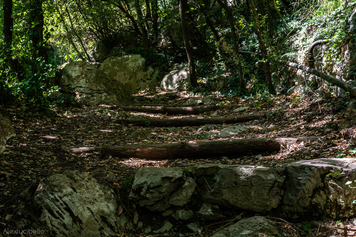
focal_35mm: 52
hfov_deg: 37.9
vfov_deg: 25.8
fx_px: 519
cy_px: 118
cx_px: 178
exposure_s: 1/125
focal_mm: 35
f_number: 10
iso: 400
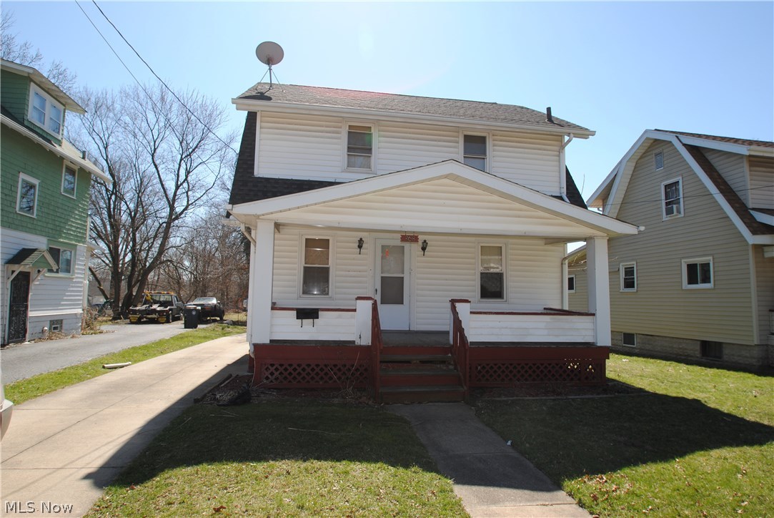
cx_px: 387
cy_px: 259
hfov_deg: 85.4
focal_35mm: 20
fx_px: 420
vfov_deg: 63.3
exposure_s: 1/200
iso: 100
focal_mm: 13
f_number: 7.1
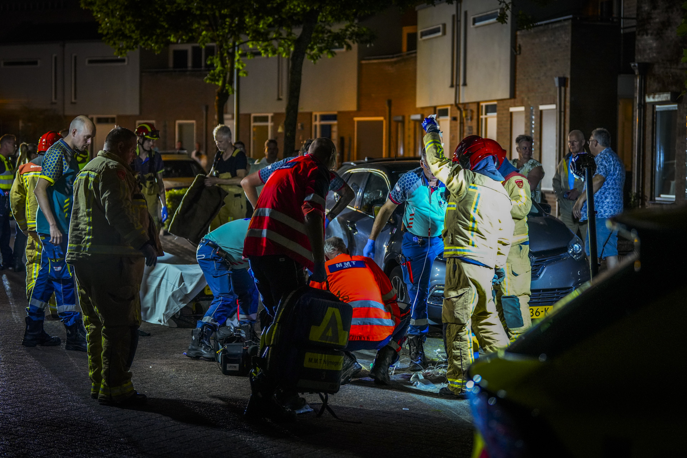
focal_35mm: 70
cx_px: 344
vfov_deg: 19.5
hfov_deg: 28.8
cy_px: 229
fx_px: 1336
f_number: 2.8
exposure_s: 1/125
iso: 3200
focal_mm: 70
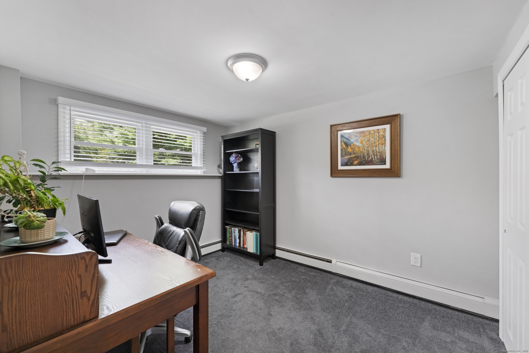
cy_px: 176
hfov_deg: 104.2
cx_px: 264
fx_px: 206
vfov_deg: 81.2
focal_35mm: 14
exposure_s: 1/30
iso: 2500
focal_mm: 14
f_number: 9
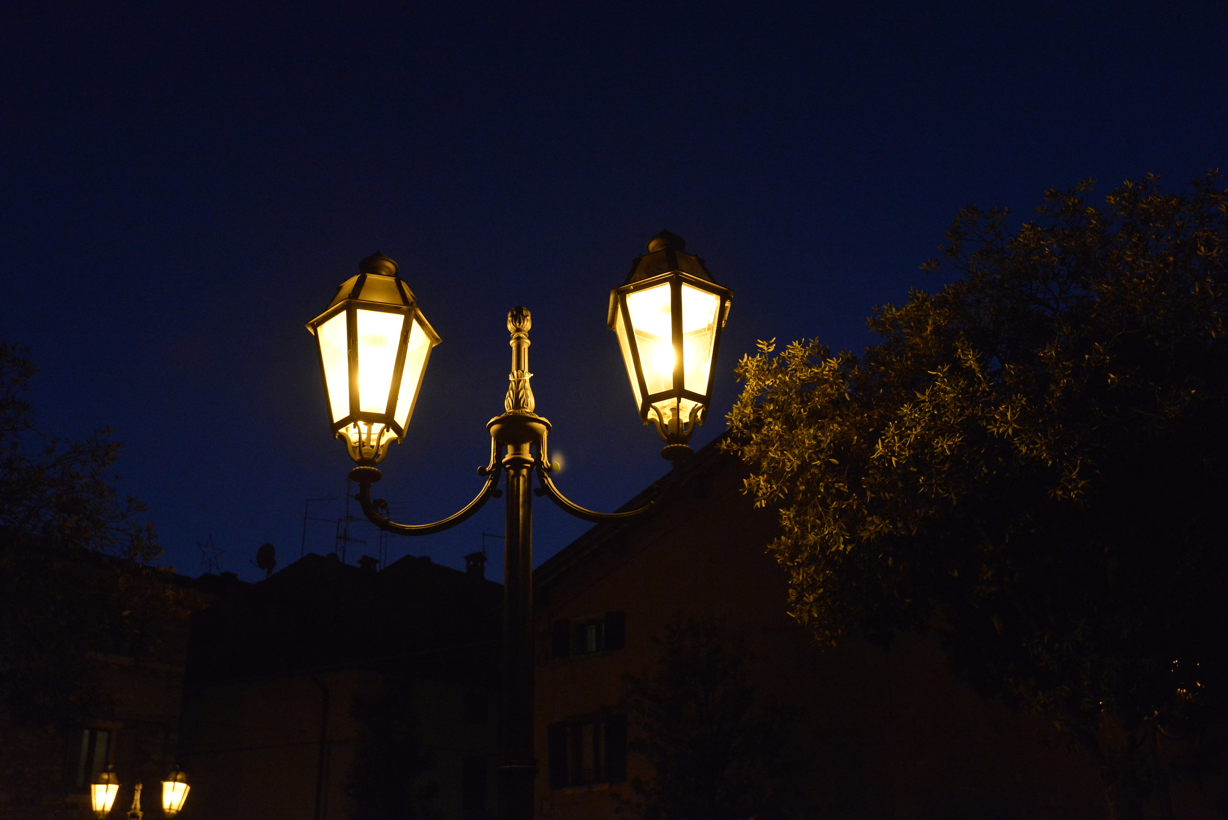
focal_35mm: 35
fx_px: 1194
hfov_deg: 54.4
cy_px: 410
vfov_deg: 37.9
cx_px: 614
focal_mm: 35
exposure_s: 1/250
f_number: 8
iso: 6400
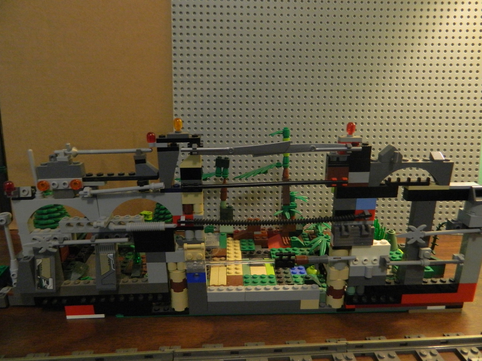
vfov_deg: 54.9
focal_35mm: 25
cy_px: 180
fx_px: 348
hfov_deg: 69.4
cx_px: 241
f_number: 3.1
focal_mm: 4.5
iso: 400
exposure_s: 1/30
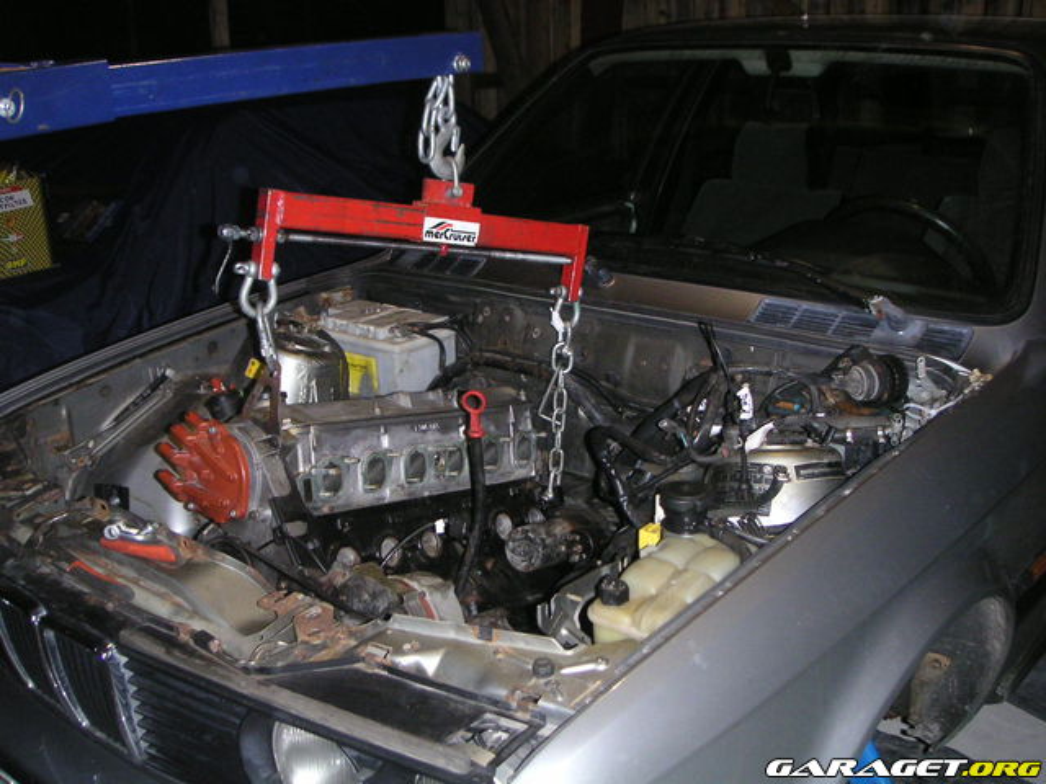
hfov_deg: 49.0
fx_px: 1148
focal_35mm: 38
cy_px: 392
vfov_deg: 37.7
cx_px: 523
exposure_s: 1/45
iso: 160
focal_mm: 6
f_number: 2.8
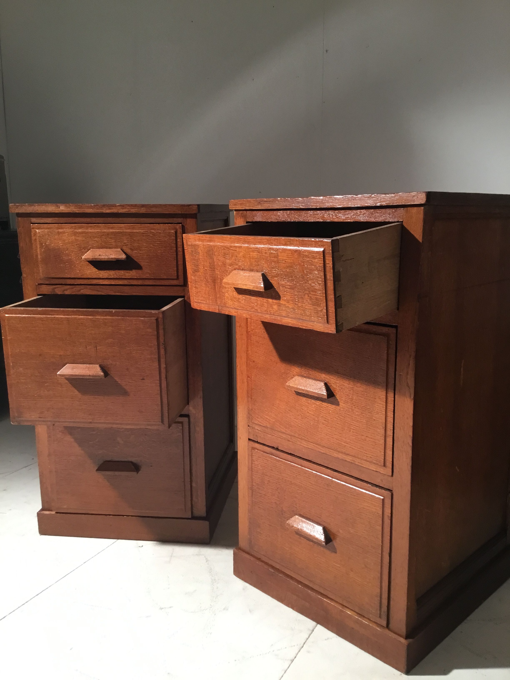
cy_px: 340
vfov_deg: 58.4
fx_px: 609
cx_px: 255
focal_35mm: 31
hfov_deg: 45.4
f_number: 2.4
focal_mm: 3.3
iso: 50
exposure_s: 1/33
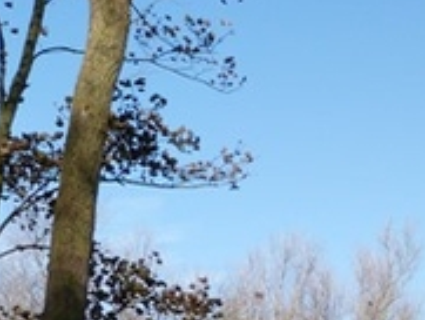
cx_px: 632
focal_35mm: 83
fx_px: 1020
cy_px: 304
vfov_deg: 17.5
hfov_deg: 20.3
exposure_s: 1/250
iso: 80
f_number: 5
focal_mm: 4.5
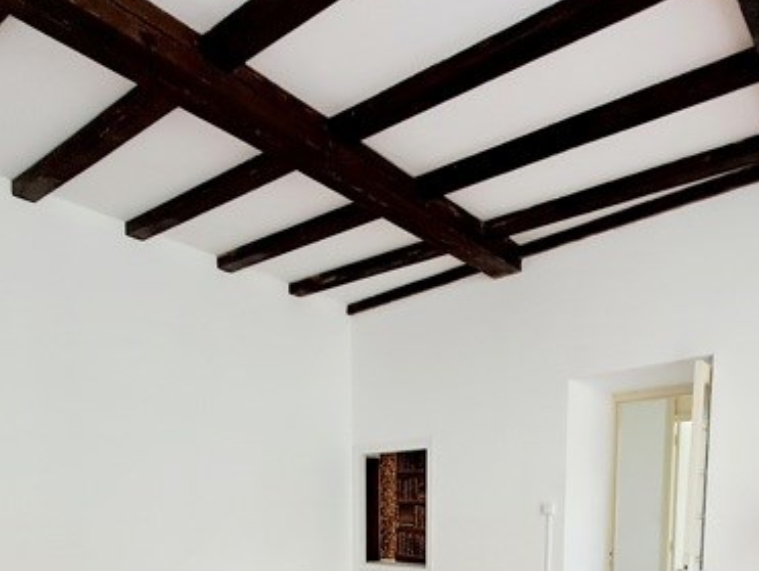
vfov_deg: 42.3
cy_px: 585
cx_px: 458
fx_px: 615
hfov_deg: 62.8
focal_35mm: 28
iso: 200
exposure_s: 1/50
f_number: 2.2
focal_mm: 1.42
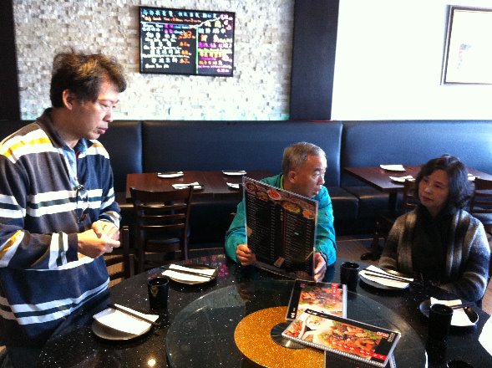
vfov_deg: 40.6
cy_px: 184
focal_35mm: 35
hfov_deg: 52.7
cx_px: 246
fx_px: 497
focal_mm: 3.85
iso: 250
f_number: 2.8
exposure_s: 1/15
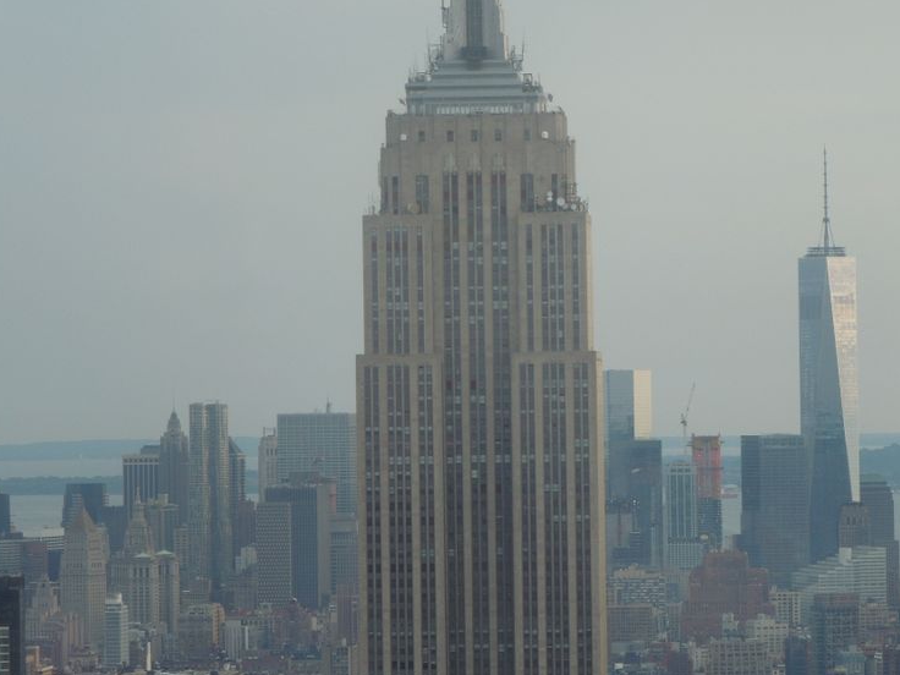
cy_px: 270
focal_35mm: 210
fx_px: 5460
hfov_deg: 9.4
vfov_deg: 7.1
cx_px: 610
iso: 100
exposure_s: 1/250
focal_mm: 27.2
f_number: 4.9
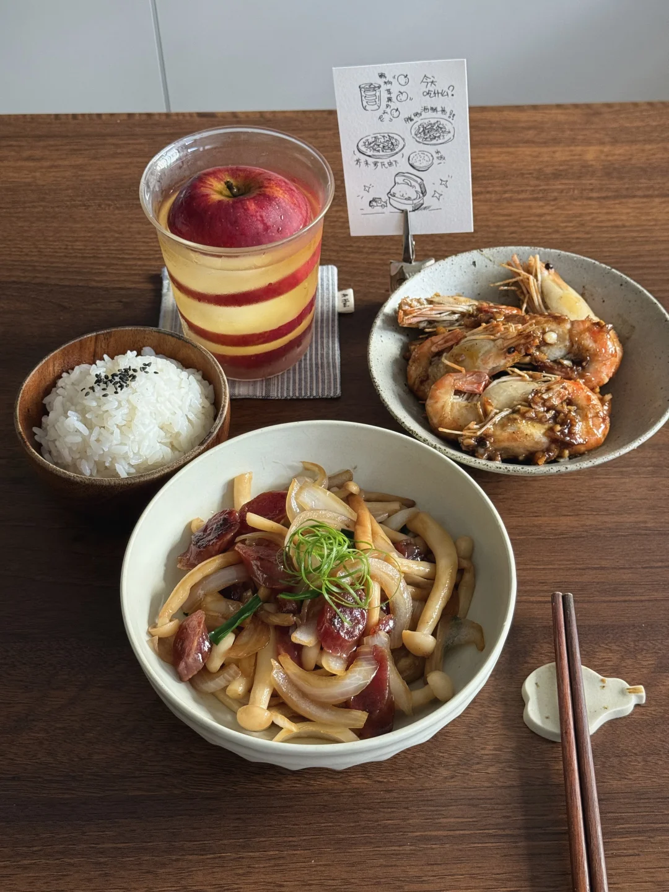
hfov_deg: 30.3
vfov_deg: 39.7
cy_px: 446
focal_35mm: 48
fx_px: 1237
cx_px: 334
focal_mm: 6.76
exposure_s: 1/60
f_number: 1.78
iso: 250
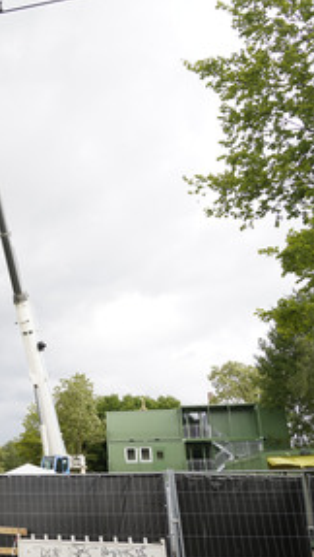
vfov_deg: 44.5
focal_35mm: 46
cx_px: -77
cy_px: 272
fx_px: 679
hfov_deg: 23.5
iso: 320
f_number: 6.3
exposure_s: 1/200
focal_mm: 28
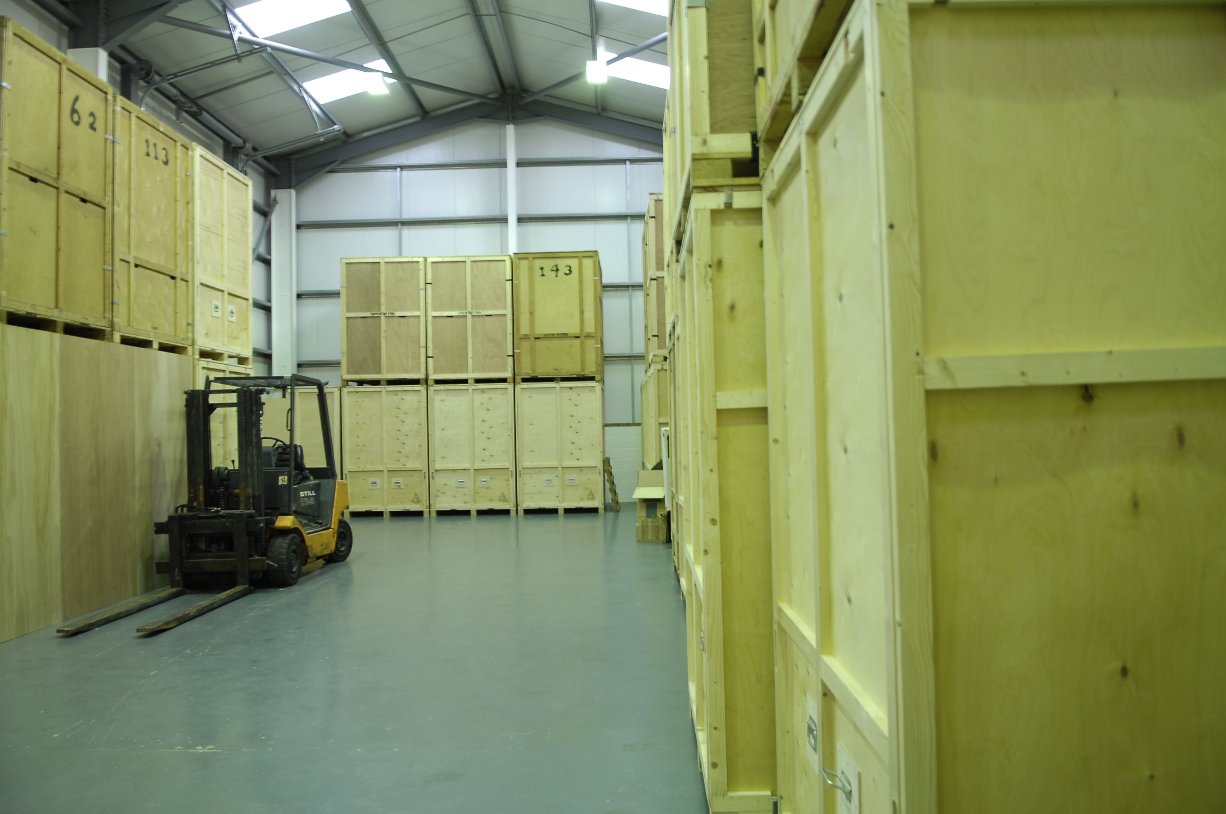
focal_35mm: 26
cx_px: 613
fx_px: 867
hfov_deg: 70.5
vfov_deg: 50.3
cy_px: 407
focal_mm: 17
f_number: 2.8
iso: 160
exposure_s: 1/10
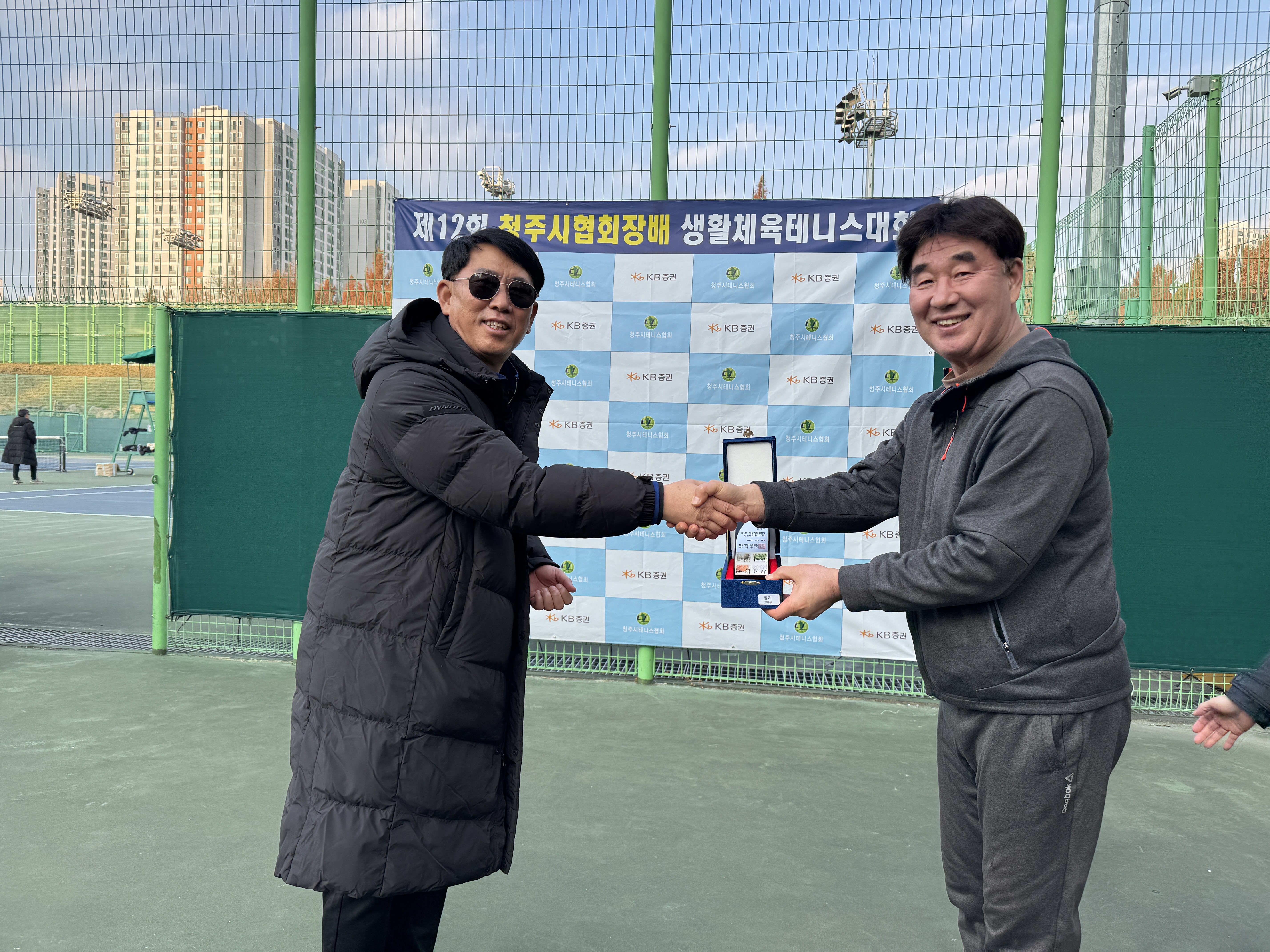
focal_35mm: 24
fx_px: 881
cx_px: 635
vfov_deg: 56.8
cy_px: 476
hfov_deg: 71.6
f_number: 1.78
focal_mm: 6.76
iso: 80
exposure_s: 1/980
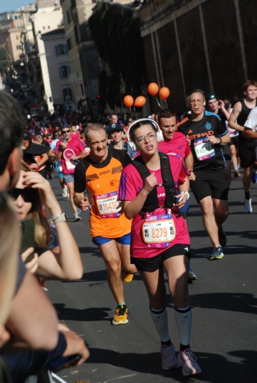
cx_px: 128
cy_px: 192
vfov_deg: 15.2
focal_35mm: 135
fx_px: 1438
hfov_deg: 10.2
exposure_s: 1/2000
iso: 1000
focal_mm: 90
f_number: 8
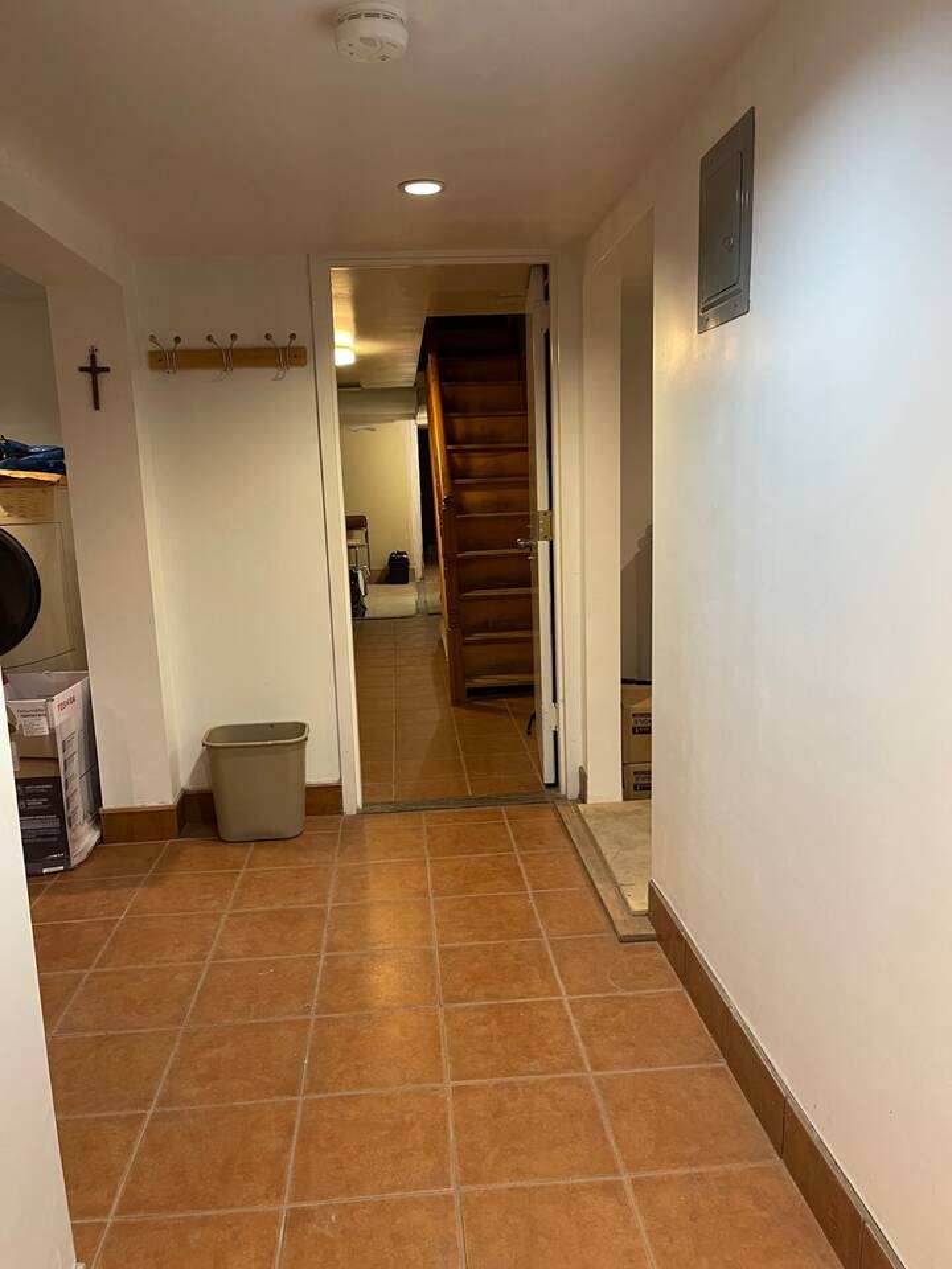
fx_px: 953
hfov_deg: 53.1
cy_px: 634
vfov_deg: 67.3
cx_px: 476
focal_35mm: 26
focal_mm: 5.1
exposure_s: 1/60
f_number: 1.6
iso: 250
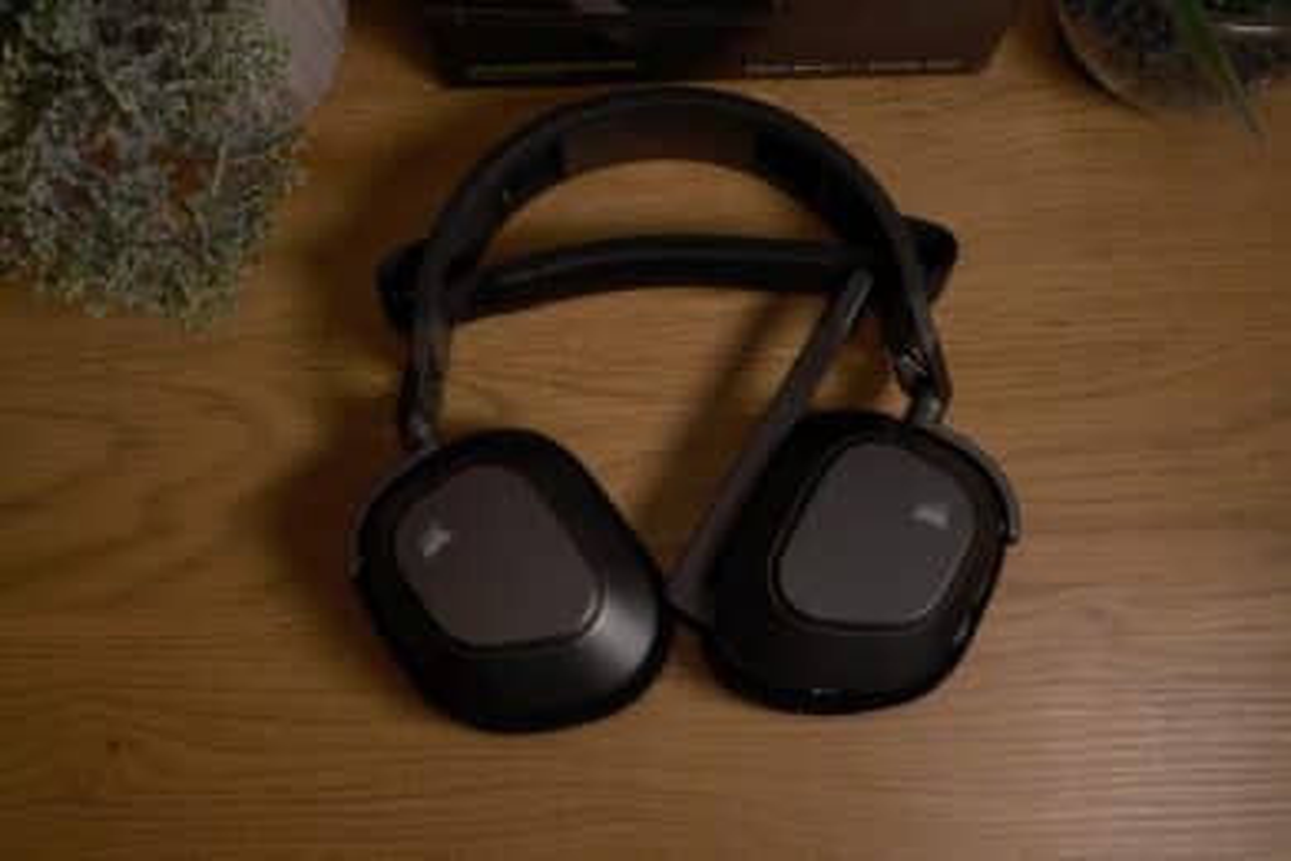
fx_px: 1291
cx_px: 646
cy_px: 430
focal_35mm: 36
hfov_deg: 53.1
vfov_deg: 36.9
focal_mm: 24.2
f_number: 7.1
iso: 320
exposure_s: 1/105
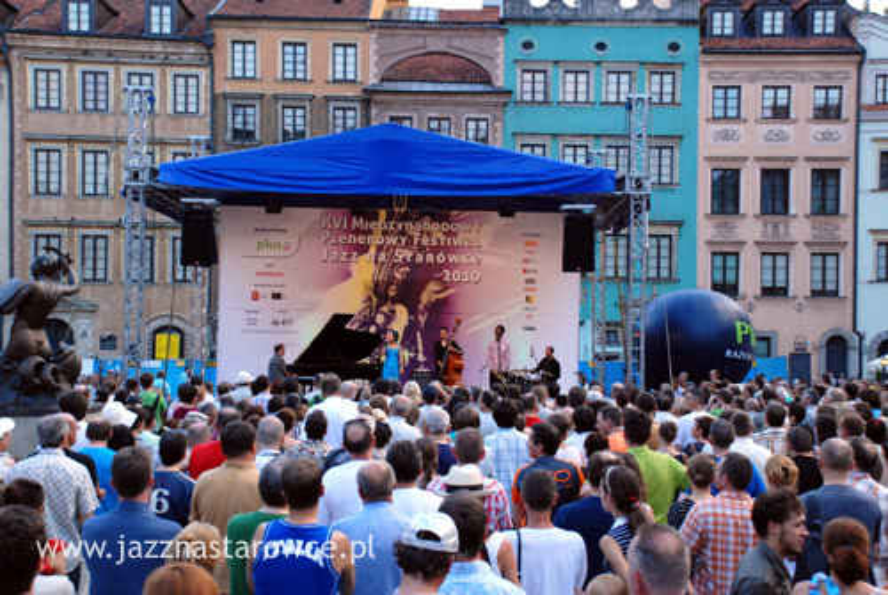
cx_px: 444
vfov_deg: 25.8
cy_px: 298
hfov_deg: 37.8
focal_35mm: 52
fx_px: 1297
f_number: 5.6
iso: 800
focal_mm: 35
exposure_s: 1/125
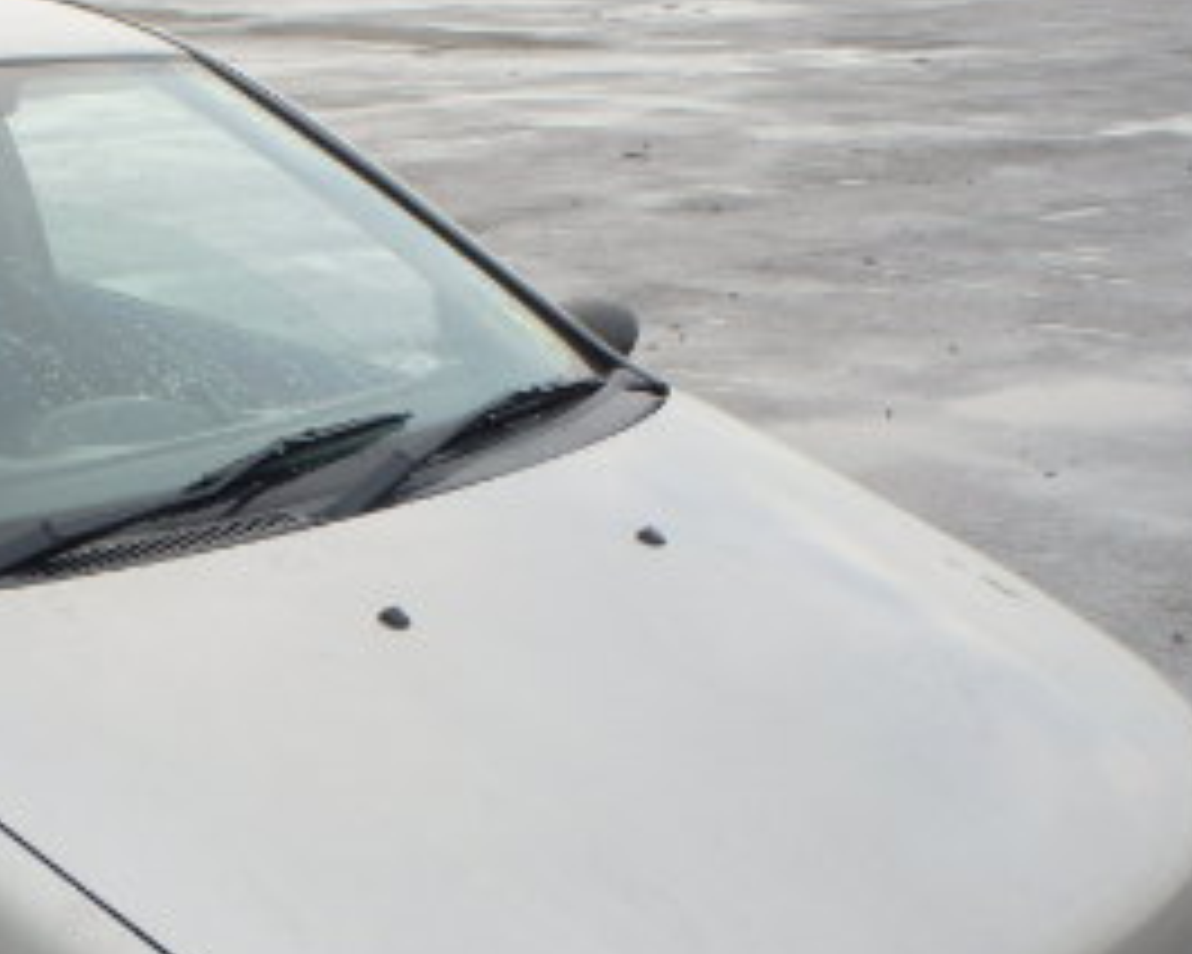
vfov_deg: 22.7
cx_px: 103
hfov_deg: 27.6
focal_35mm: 66
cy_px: 832
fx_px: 2328
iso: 125
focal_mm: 5
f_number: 3.9
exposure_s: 1/125
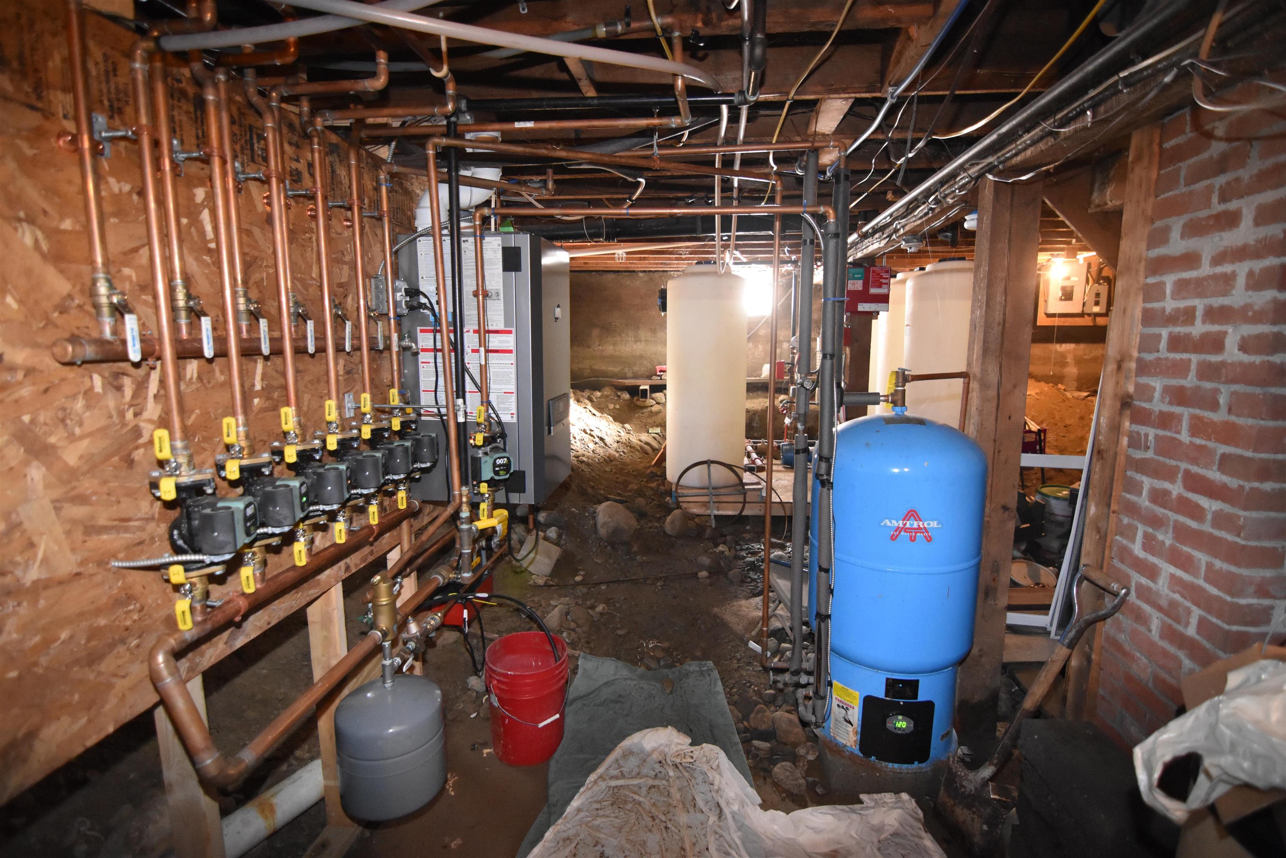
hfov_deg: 95.0
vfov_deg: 72.1
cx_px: 643
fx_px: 589
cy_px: 429
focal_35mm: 16
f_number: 2.8
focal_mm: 11
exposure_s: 1/60
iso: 2800
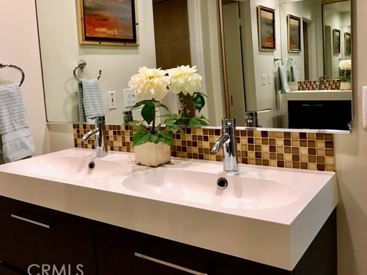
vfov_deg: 41.6
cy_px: 113
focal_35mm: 34
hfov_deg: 53.5
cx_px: 145
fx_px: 360
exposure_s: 1/30
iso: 40
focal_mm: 3.99
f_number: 1.8
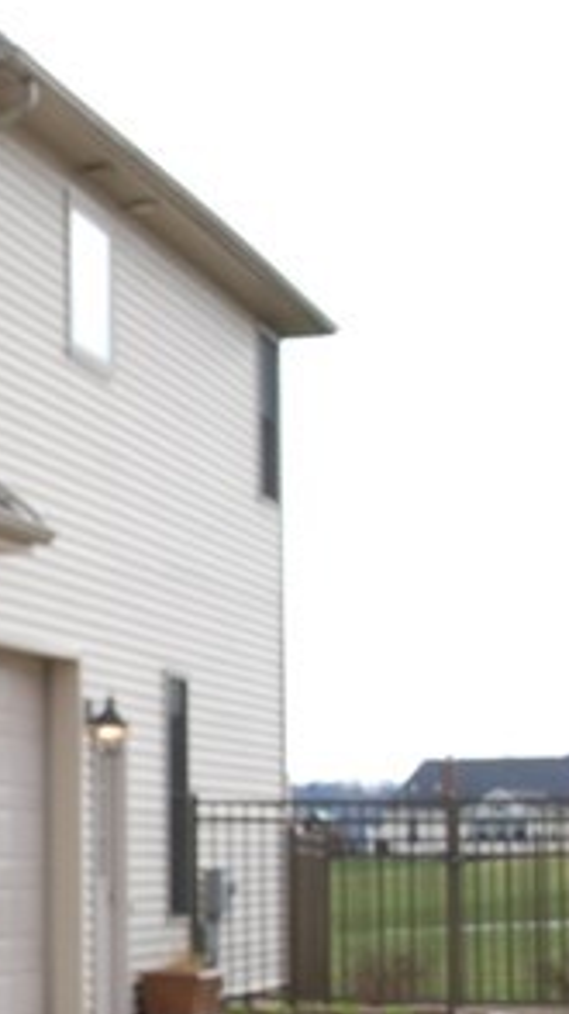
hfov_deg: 9.9
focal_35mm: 116
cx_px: -450
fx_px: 3117
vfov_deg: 18.4
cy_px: 731
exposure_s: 1/200
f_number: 6.3
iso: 100
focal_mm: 20
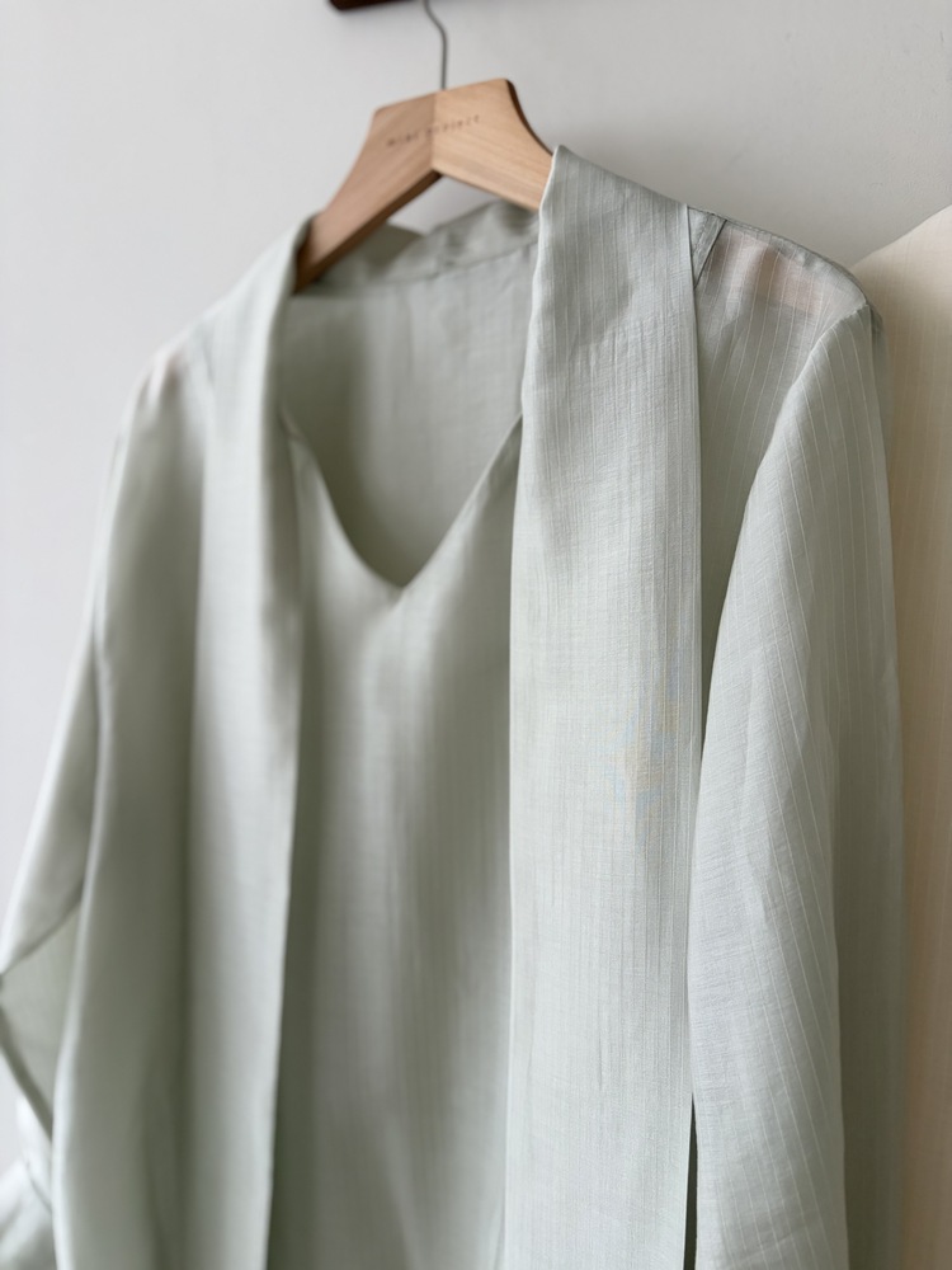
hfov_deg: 53.1
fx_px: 953
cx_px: 476
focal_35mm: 26
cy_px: 635
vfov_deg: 67.3
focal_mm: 5.96
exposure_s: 1/60
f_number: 1.6
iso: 200
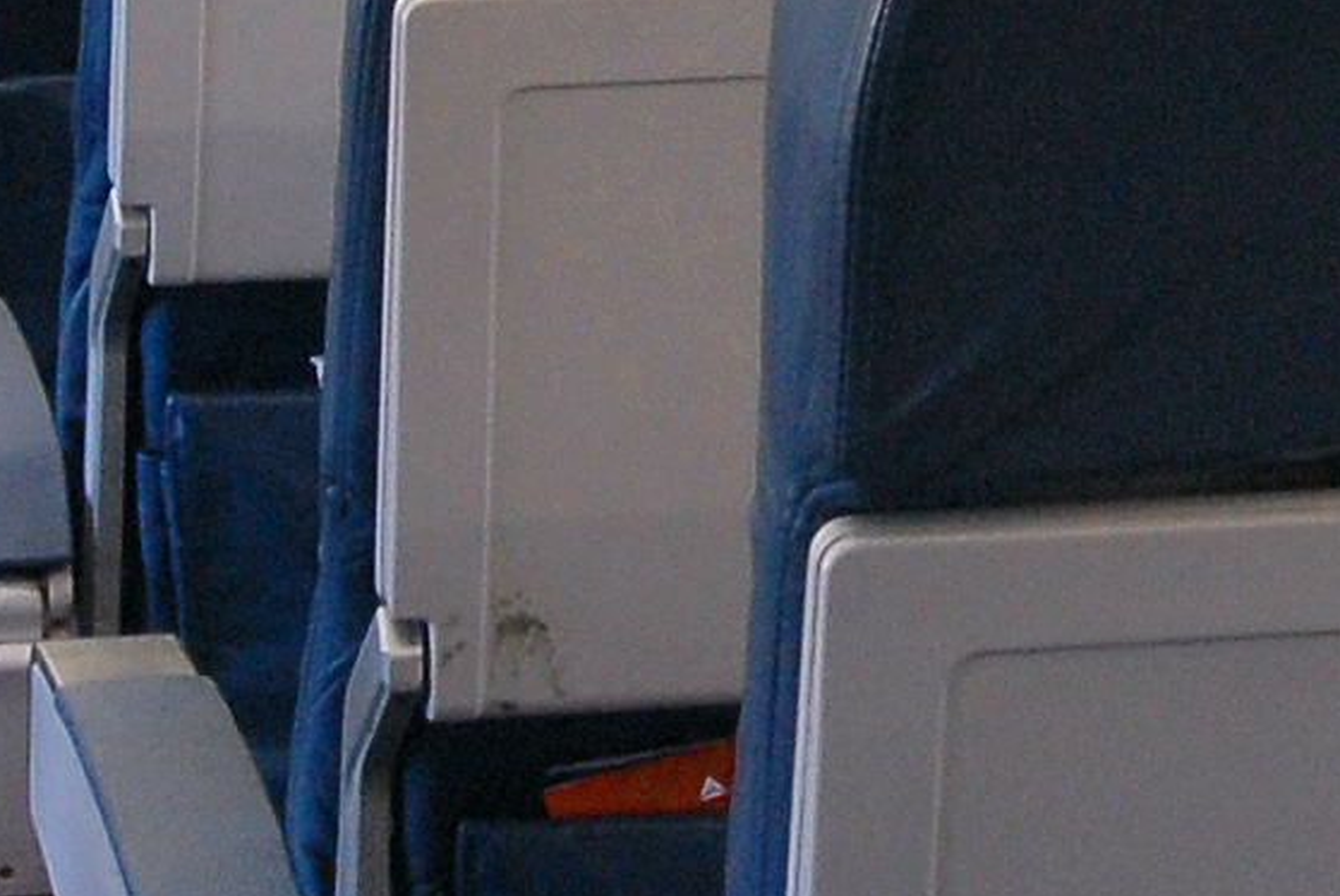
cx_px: 1906
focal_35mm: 291
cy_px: -1121
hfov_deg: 7.0
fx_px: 10843
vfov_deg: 4.6
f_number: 8
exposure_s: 1/8
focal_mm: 28
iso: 320
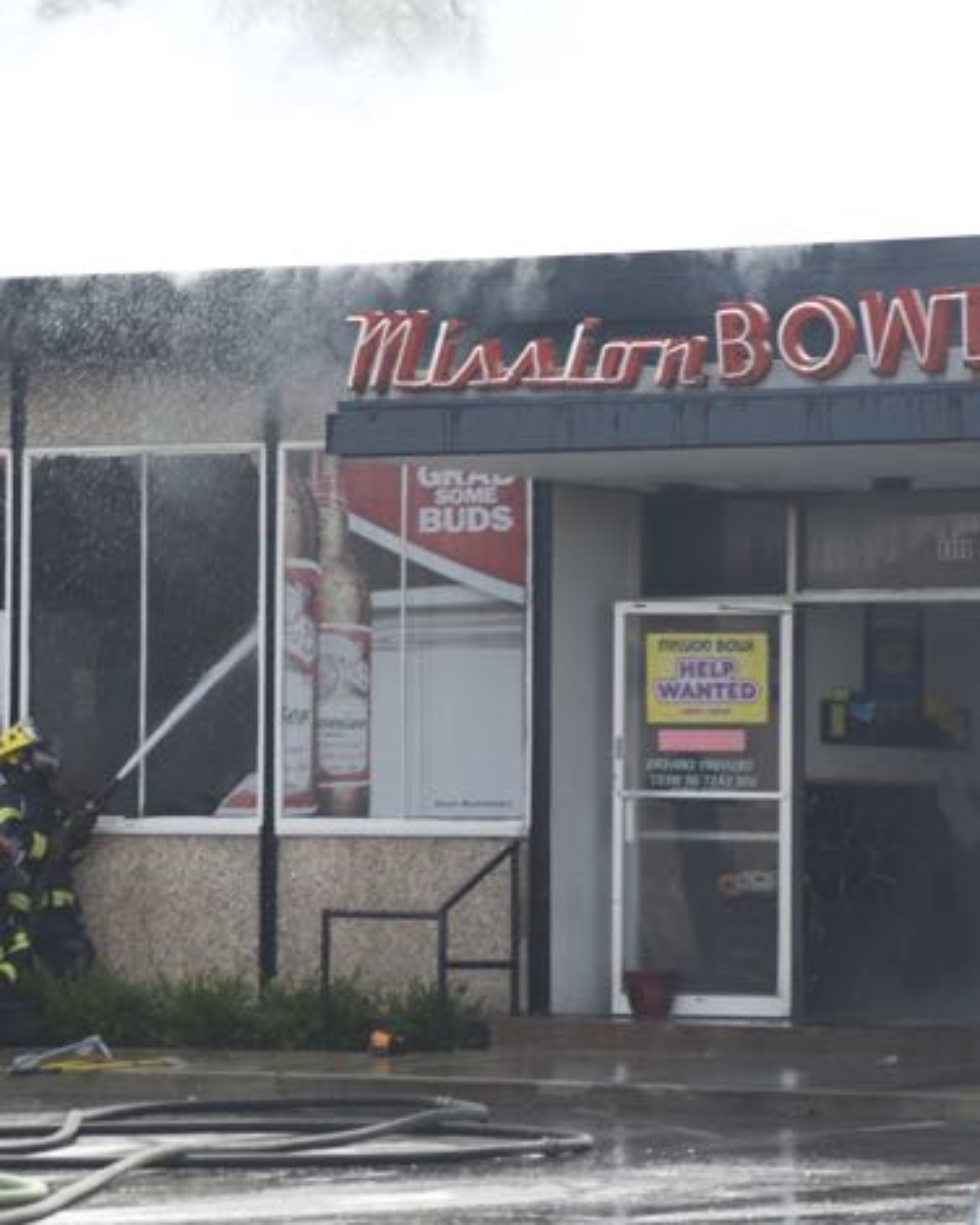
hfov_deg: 7.4
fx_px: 7577
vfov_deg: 9.2
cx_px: 180
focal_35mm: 209
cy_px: 611
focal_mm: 98
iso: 125
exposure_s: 1/250
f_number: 8
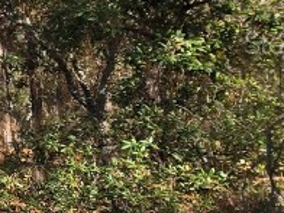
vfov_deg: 21.3
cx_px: -361
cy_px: 42
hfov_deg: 16.2
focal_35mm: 68
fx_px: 558
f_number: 2.2
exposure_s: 1/626
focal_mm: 2.2
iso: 50
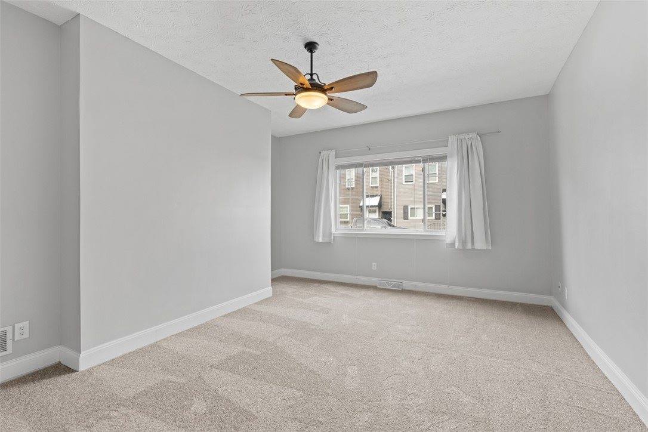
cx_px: 324
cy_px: 216
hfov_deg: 96.7
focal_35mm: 16
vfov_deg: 73.7
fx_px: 288
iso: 320
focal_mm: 16
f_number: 8
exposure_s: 1
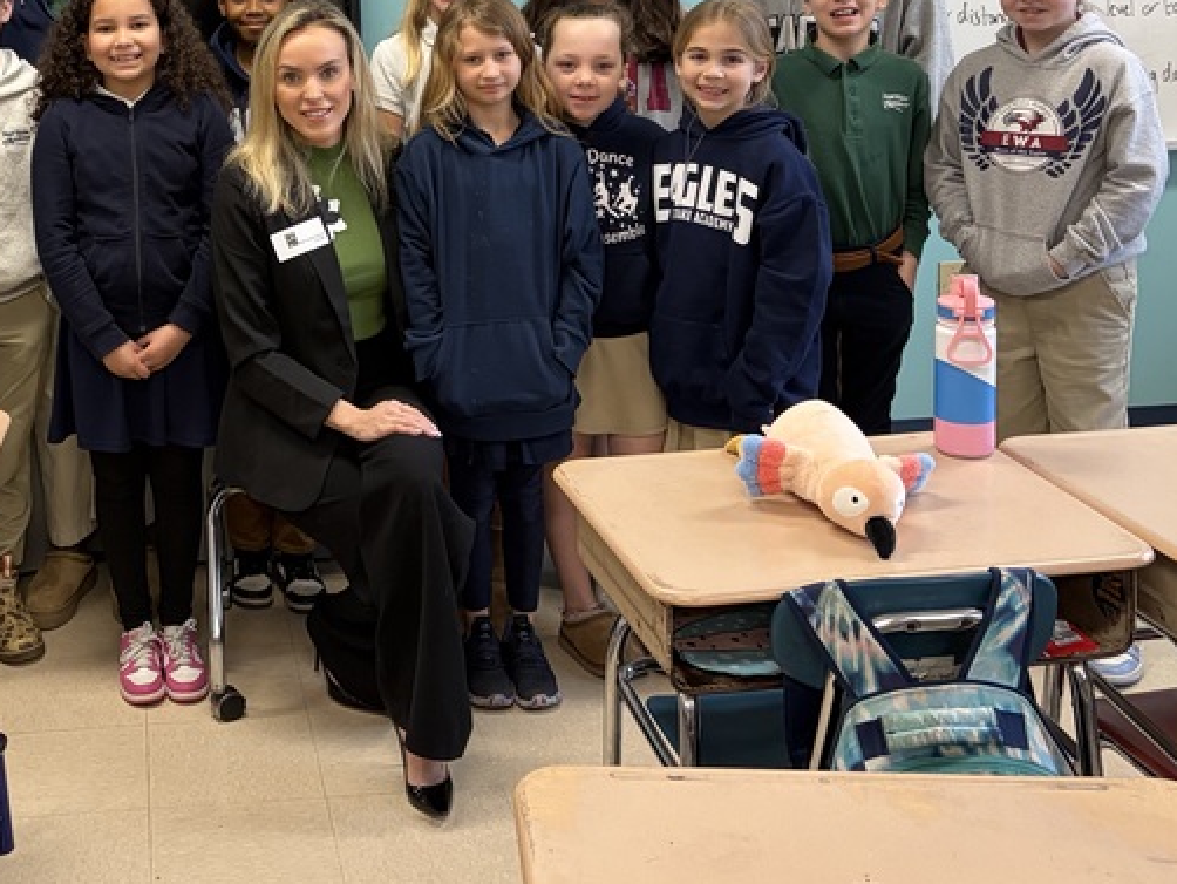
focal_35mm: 53
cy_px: 117
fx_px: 1803
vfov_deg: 26.8
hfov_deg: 34.7
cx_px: 190
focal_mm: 5.96
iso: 160
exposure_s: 1/60
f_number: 1.6
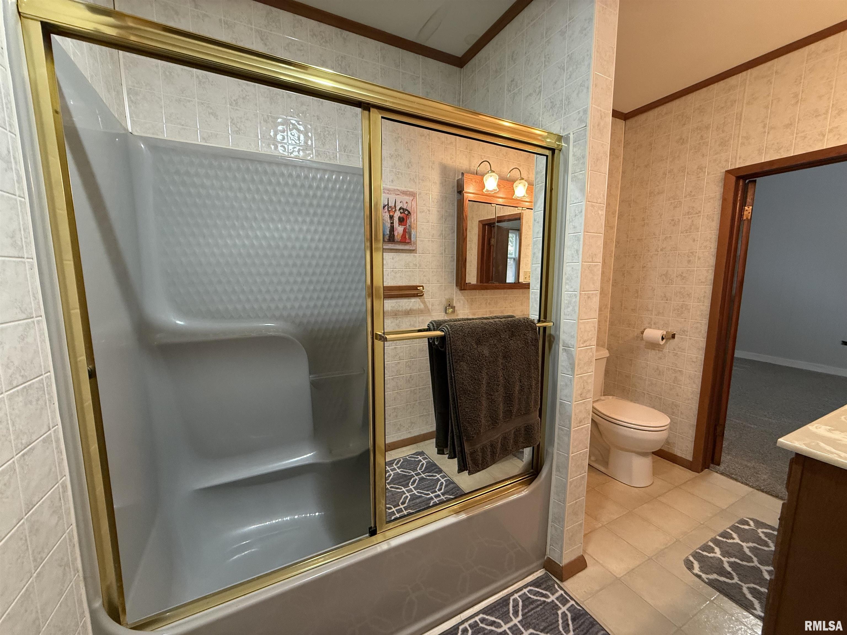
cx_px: 424
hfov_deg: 102.1
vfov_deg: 85.7
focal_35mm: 14
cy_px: 318
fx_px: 343
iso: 400
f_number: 2.2
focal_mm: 2.22
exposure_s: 1/60
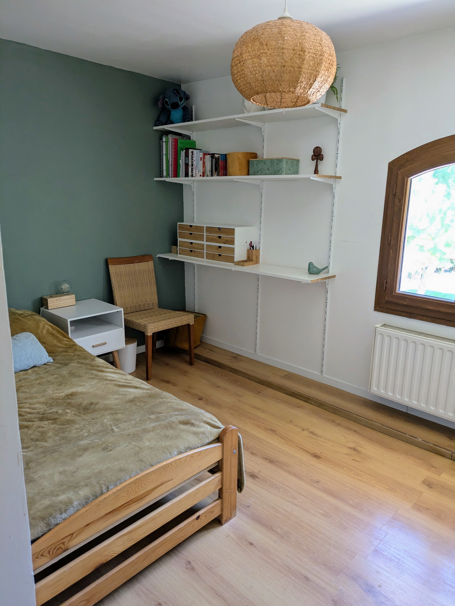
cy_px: 303
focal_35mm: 25
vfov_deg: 69.4
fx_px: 438
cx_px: 228
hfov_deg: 54.9
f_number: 1.89
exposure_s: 1/100
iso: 216
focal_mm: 5.43
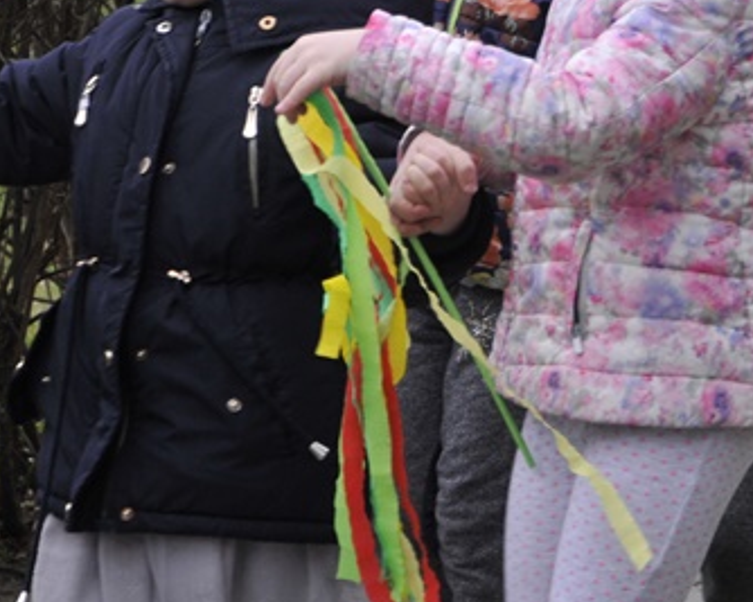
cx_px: 672
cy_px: 65
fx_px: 7508
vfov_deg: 4.6
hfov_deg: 5.7
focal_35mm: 337
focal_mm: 80
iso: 400
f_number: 5.3
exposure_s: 1/250
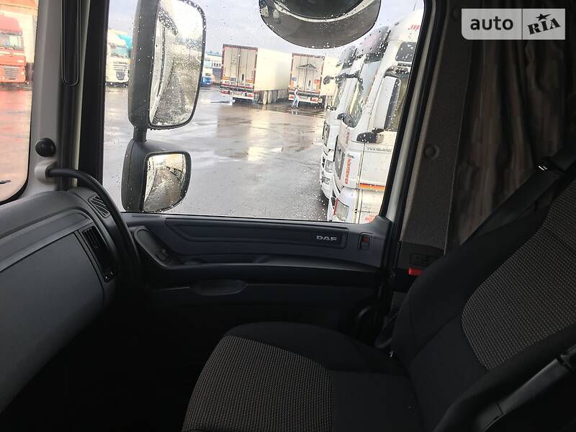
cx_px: 288
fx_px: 483
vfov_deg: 48.2
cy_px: 216
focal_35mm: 29
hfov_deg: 61.7
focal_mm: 4.2
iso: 25
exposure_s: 1/121
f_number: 2.2
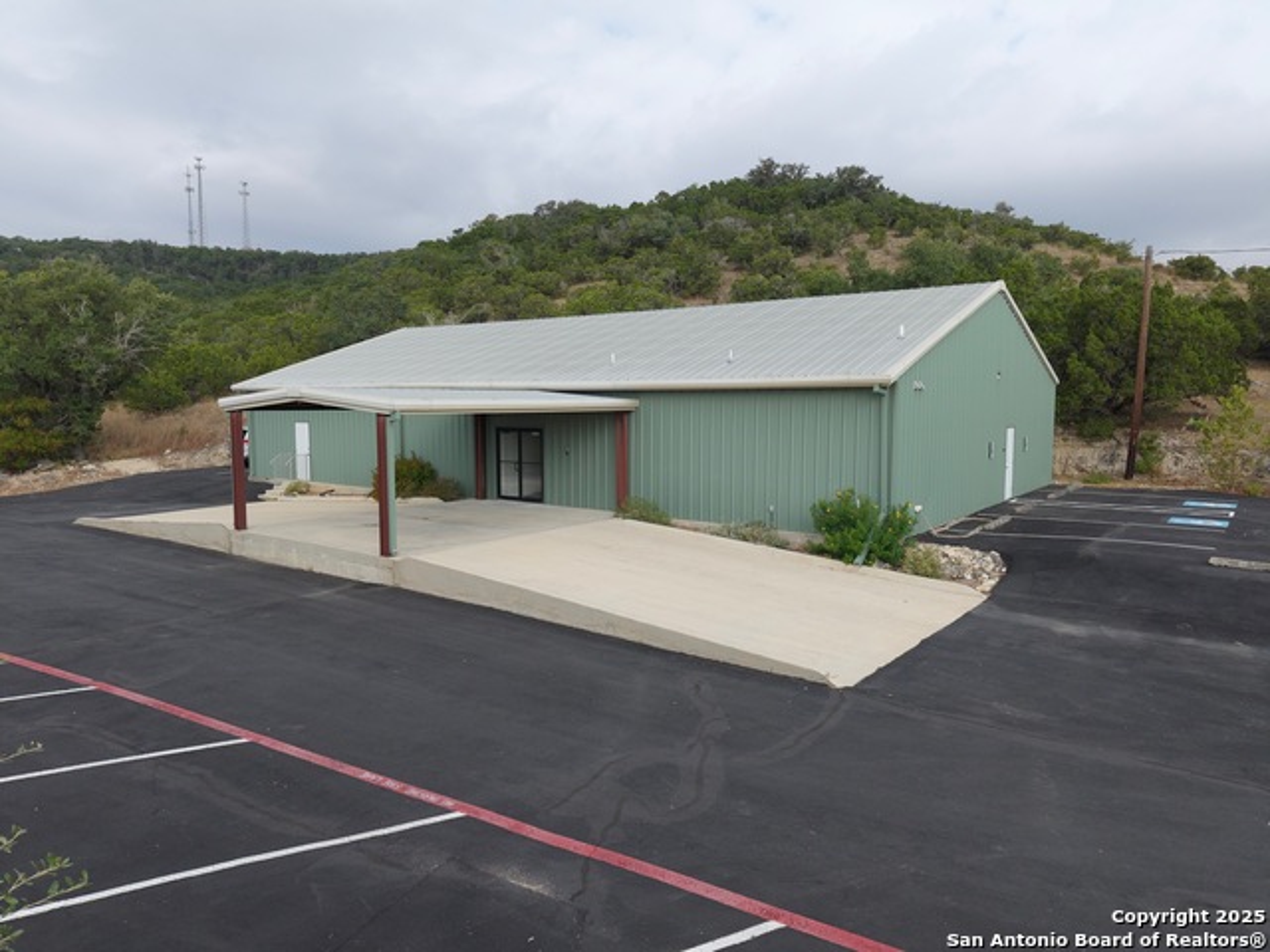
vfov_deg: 56.8
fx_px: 881
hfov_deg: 71.6
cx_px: 635
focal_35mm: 24
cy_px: 476
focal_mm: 8.67
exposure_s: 1/3200
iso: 240
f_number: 1.8
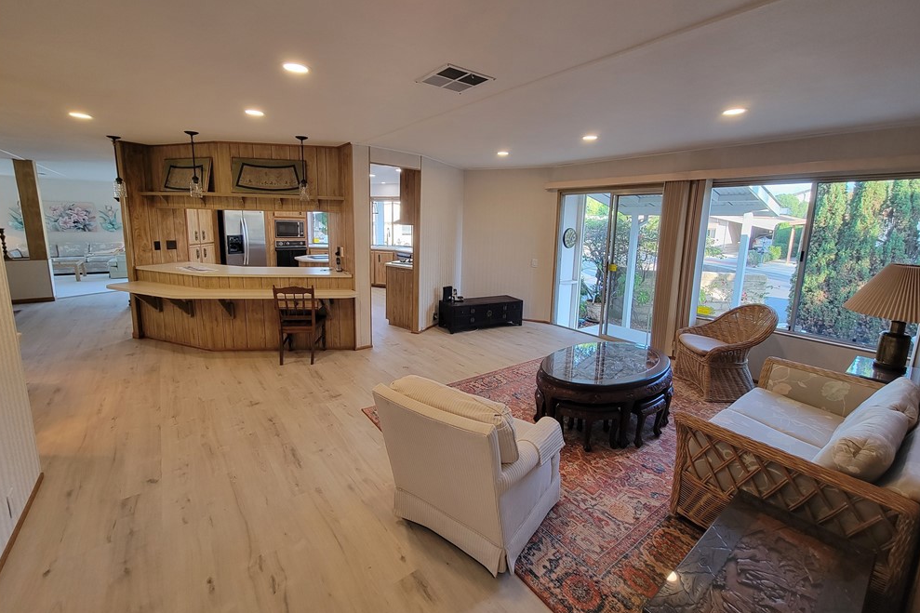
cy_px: 282
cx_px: 468
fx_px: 358
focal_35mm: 14
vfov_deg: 81.0
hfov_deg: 104.3
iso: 125
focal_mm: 2.2
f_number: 2.2
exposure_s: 1/60
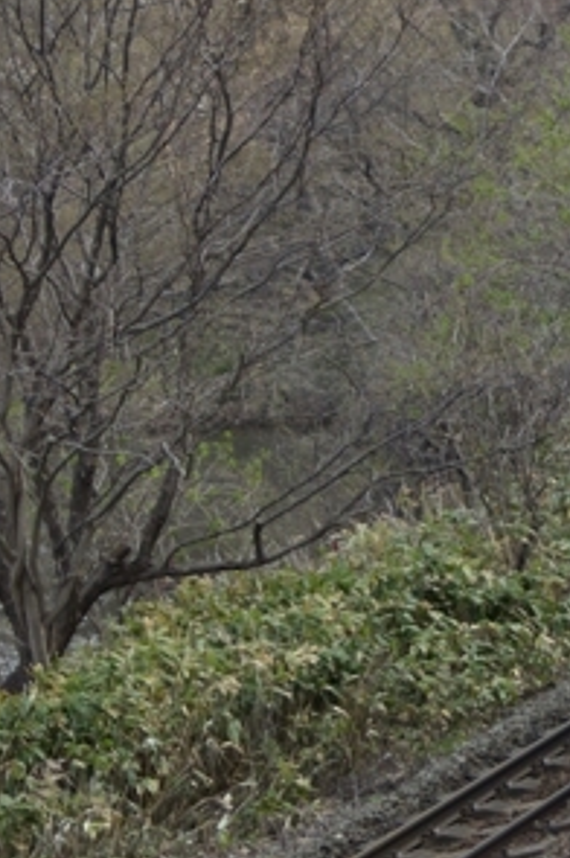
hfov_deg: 9.1
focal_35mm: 146
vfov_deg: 14.1
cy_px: 314
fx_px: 3475
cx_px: 934
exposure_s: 1/1600
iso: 400
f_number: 3.5
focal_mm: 28
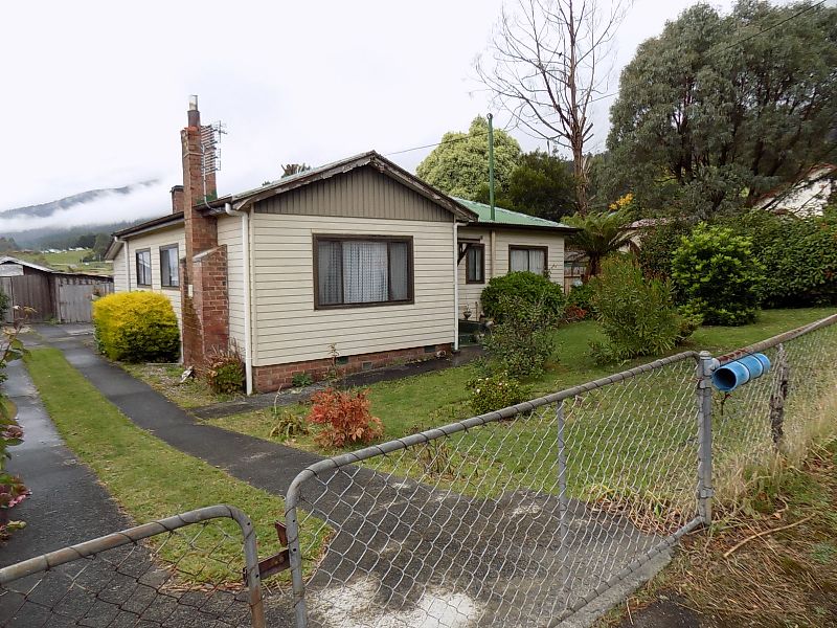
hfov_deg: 73.9
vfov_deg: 58.9
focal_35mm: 23
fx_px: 556
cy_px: 314
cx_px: 418
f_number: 3.1
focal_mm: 4
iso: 80
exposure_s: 1/125
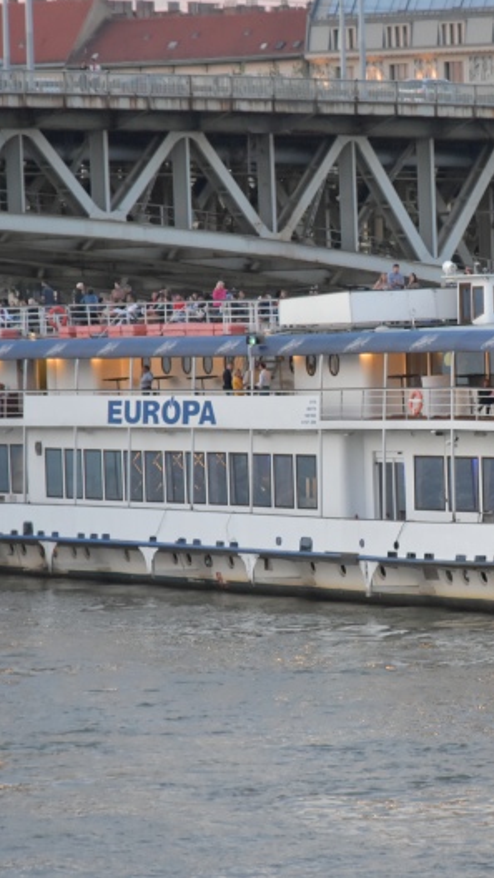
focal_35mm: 250
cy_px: 438
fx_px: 5817
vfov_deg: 8.6
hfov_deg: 4.9
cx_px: 439
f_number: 5.6
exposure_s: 1/60
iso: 1600
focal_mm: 105
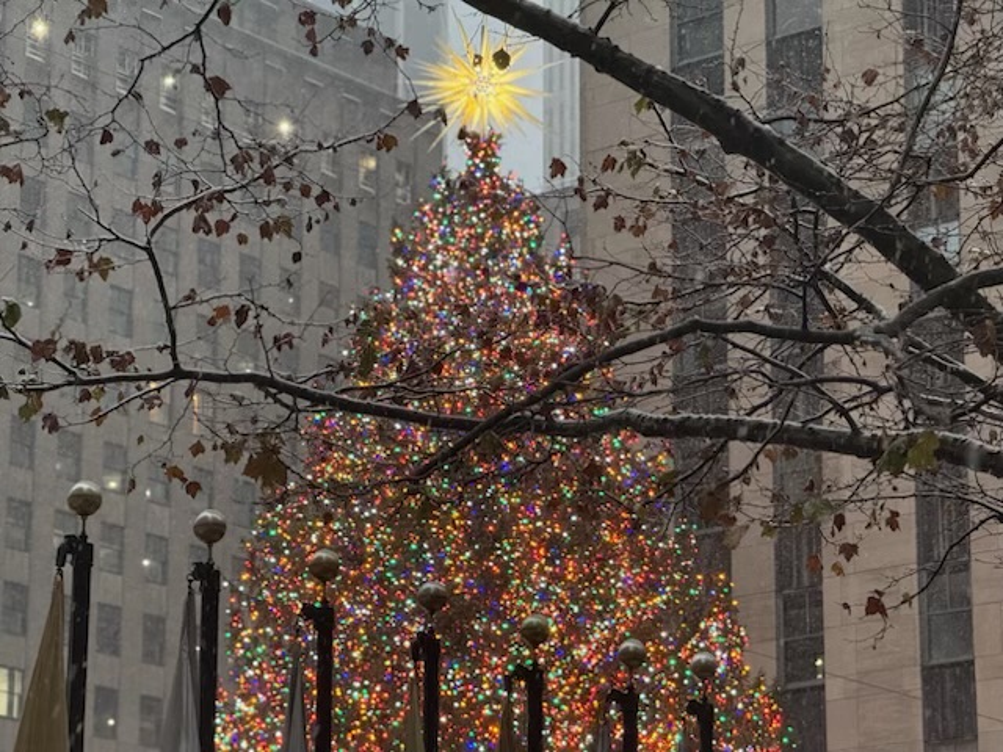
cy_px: 376
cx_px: 502
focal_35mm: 120
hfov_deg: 16.4
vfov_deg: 12.3
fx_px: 3477
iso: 500
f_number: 2.8
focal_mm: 15.66
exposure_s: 1/120
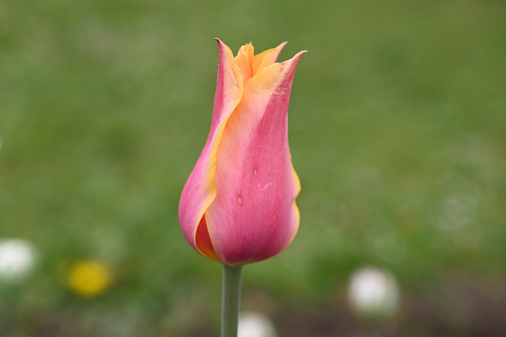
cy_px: 168
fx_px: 703
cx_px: 253
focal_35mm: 50
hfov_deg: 39.6
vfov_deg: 27.0
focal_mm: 50
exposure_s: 1/3200
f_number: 4.5
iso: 640
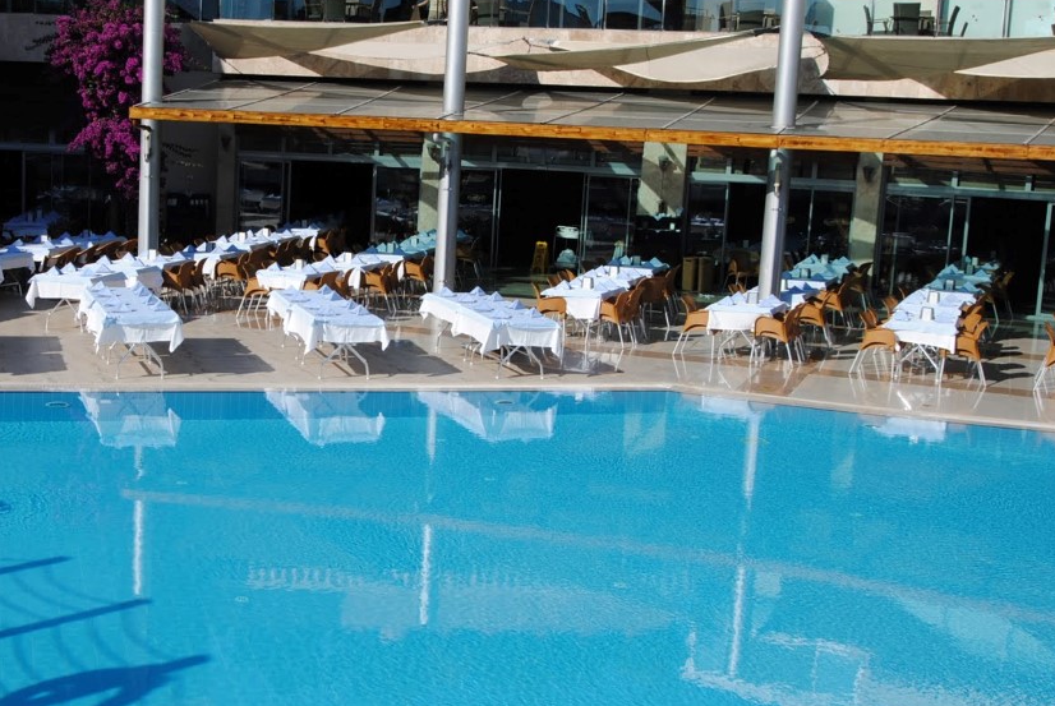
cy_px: 372
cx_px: 343
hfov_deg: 39.0
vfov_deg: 27.1
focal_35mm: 50
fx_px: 1467
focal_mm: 24
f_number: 8
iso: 100
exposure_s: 1/250
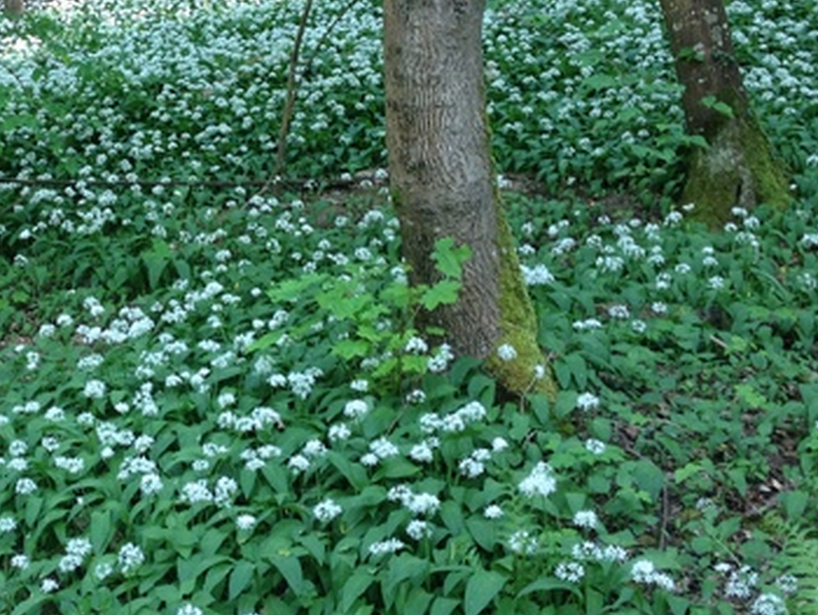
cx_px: 129
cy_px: 182
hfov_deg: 23.9
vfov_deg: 18.4
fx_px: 1892
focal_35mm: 80
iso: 64
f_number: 2.4
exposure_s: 1/60
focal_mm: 4.28
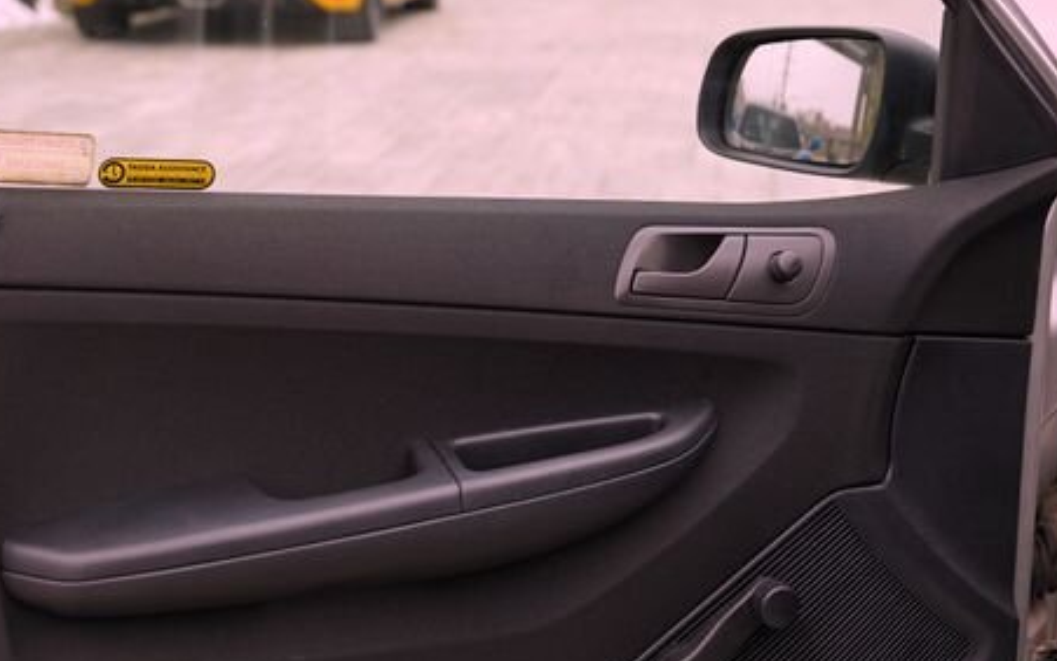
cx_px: 492
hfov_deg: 27.8
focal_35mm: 74
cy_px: 294
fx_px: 2132
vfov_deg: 17.6
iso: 100
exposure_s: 1/50
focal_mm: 32
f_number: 3.2
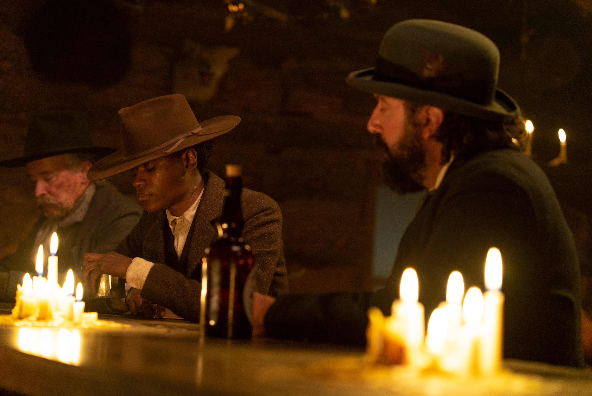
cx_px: 296
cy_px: 198
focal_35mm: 85
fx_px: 1398
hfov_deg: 23.9
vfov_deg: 16.1
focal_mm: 85
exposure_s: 1/80
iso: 1600
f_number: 2.8
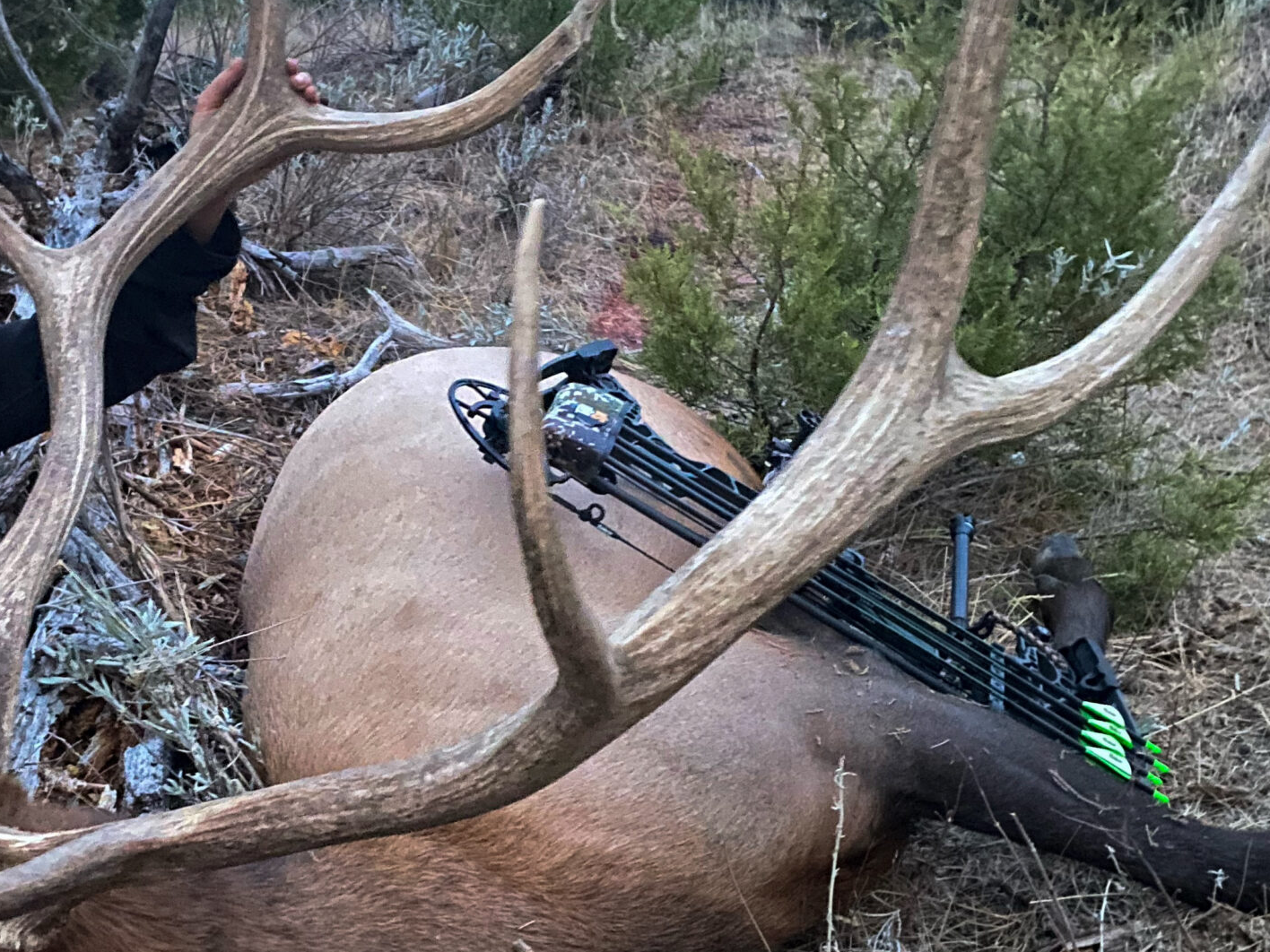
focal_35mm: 47
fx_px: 1724
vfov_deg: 30.9
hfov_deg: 39.9
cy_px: 514
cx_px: 418
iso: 640
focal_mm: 4.25
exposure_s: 1/4
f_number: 1.8
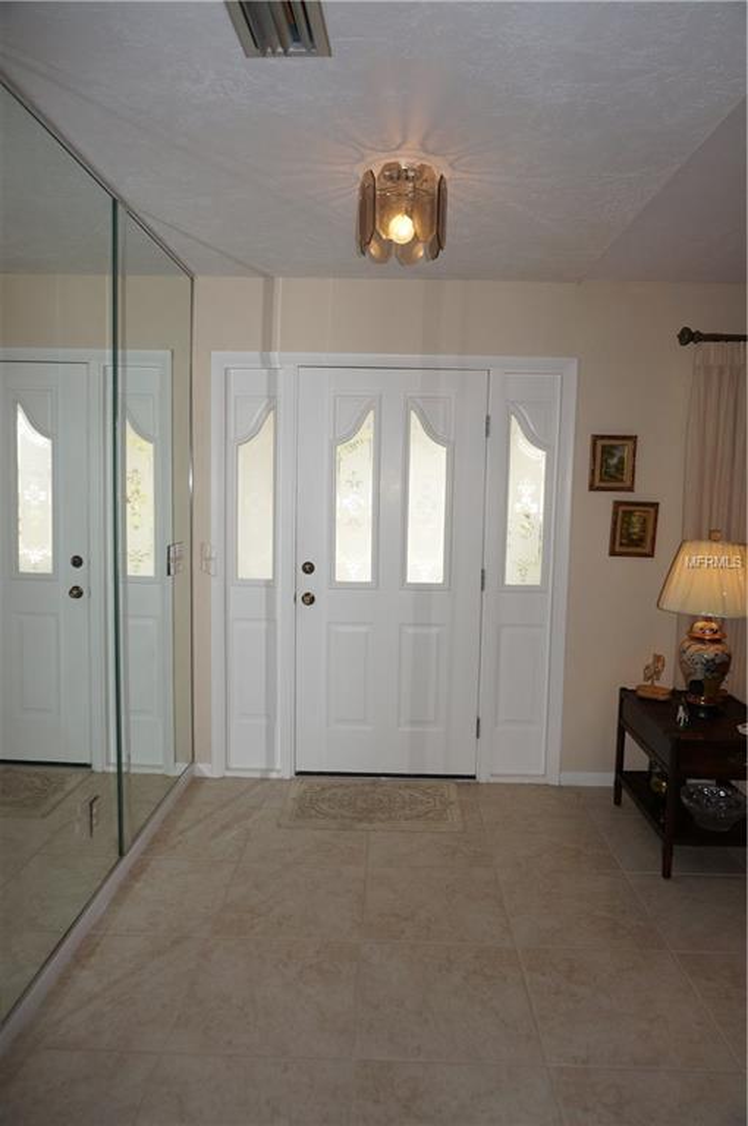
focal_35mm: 24
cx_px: 374
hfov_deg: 53.0
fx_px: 750
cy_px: 563
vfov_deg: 73.8
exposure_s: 1/160
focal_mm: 16
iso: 160
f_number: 4
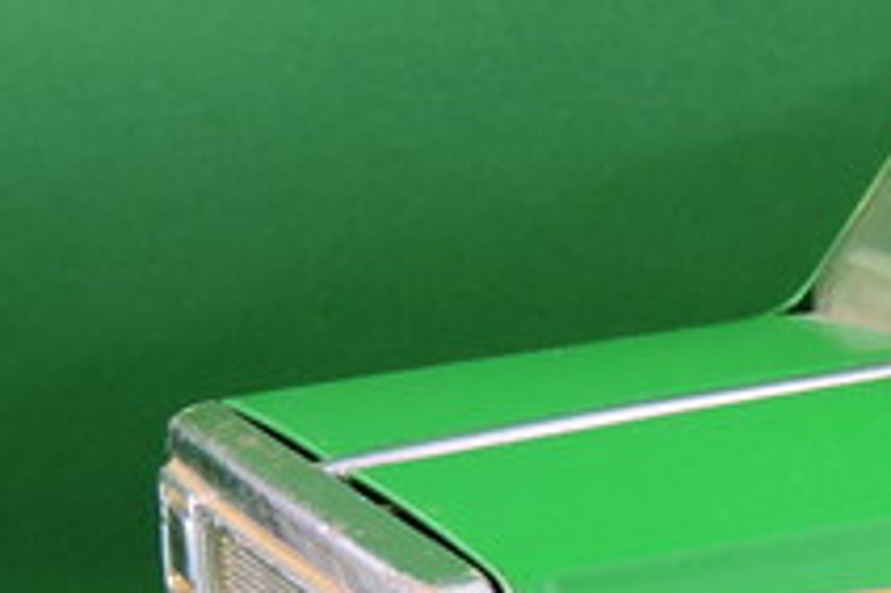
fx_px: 4229
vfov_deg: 7.9
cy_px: 711
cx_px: 1423
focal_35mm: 171
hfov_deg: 11.4
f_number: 4
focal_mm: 8.1
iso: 125
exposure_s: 1/30
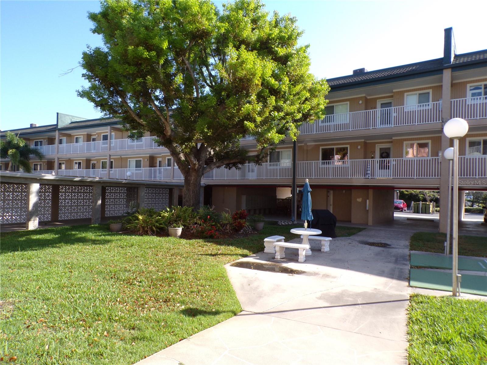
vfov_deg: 56.8
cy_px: 182
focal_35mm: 24
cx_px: 244
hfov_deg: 71.6
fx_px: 338
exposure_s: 1/120
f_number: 5.8
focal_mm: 4.3
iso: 80
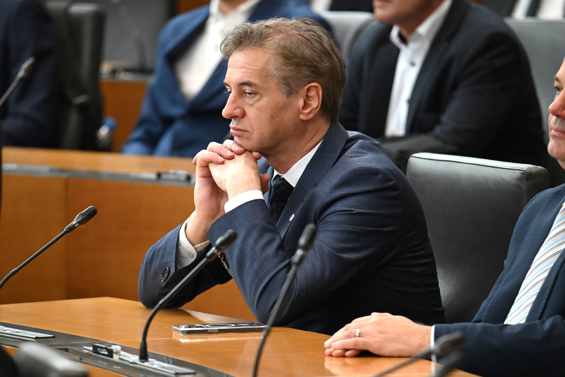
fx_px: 6591
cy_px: 188
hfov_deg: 4.9
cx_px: 282
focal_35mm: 420
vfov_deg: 3.3
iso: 4000
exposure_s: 1/250
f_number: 6
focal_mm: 420
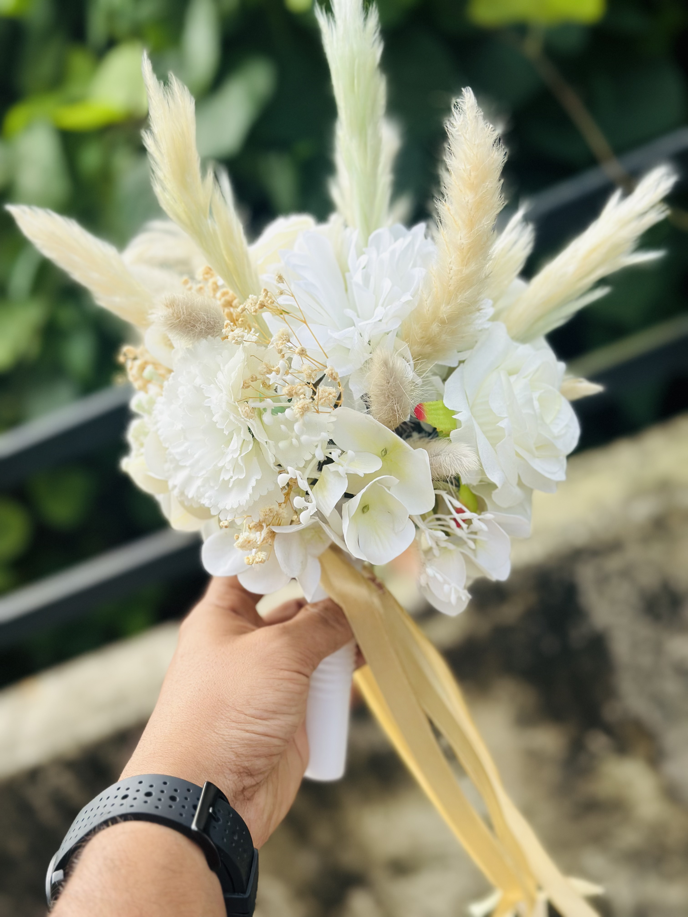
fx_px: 1272
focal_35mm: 48
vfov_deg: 39.7
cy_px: 458
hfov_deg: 30.3
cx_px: 344
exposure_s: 1/2252
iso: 100
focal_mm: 6.86
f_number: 1.78
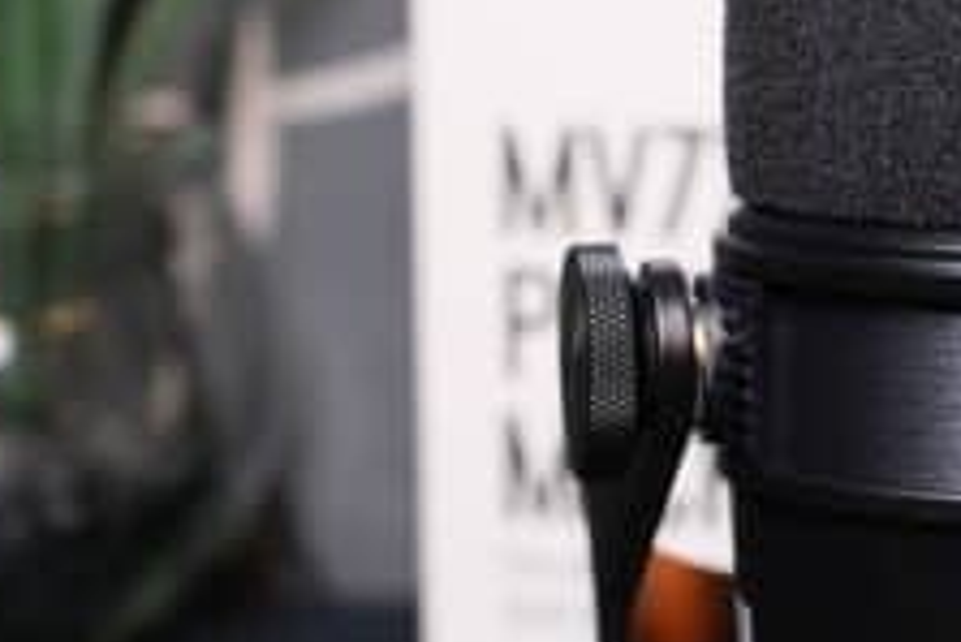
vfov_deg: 9.5
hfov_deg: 14.1
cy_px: 409
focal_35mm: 145
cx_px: 569
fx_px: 3873
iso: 1600
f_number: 8
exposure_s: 1/42
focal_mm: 55
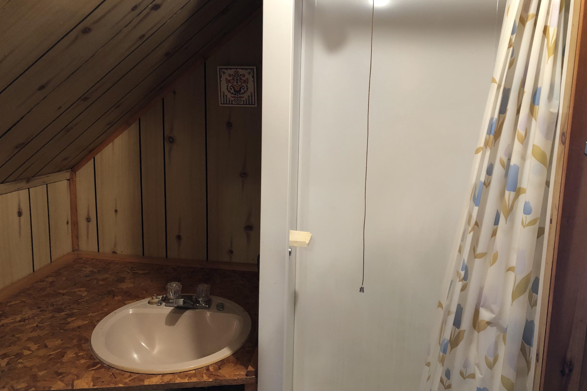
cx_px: 295
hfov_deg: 61.9
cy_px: 174
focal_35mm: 30
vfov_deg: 43.5
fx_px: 489
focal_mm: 4
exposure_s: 1/15
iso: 40
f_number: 1.8
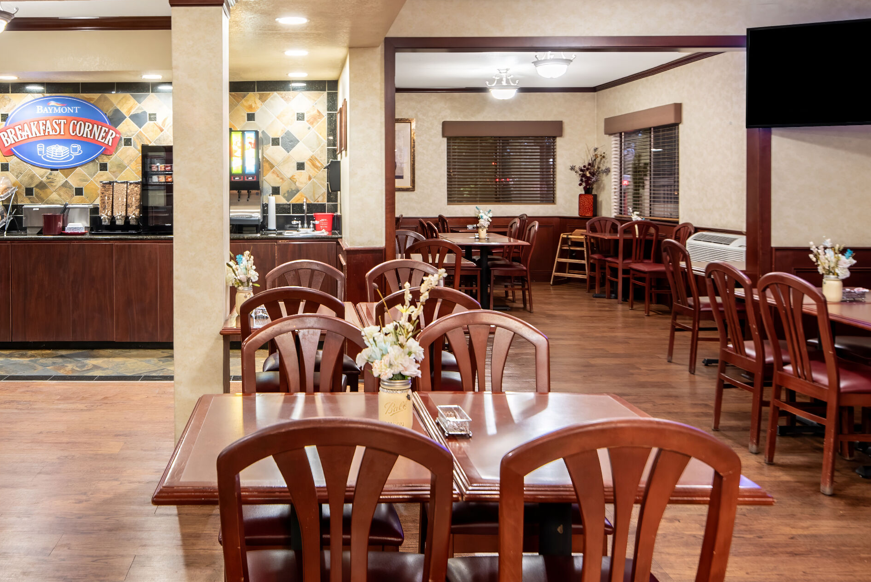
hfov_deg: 60.7
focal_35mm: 30
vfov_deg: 43.1
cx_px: 303
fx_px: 726
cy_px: 197
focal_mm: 19
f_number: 7.1
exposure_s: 1/5
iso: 200
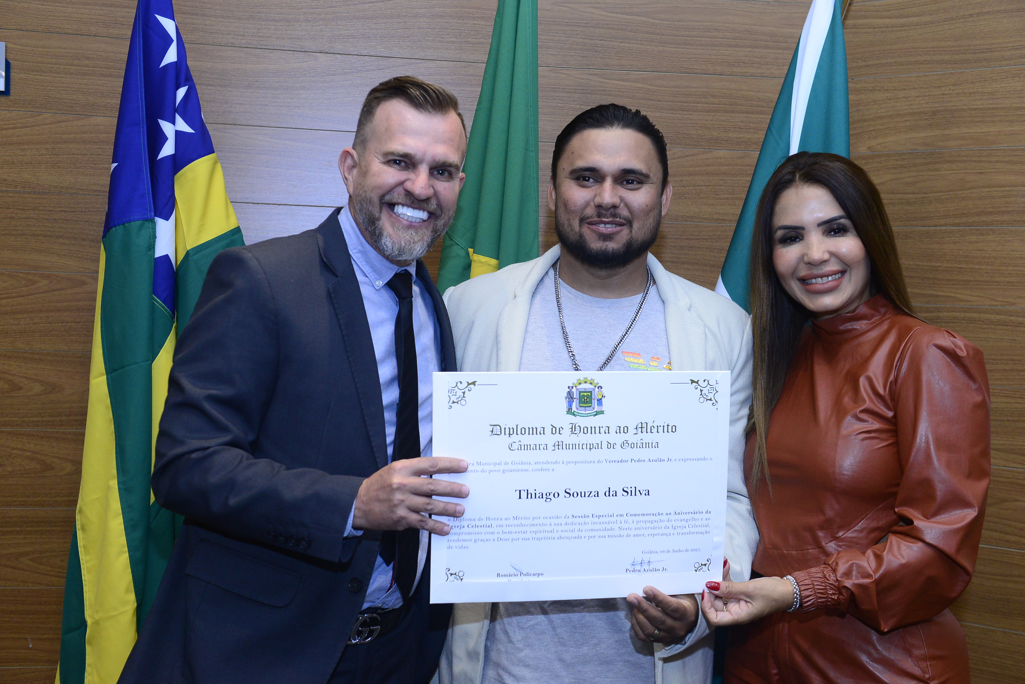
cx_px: 512
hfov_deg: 41.1
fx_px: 1367
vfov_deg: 28.1
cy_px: 342
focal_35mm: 48
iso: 2500
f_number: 6.3
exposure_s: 1/125
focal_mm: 48
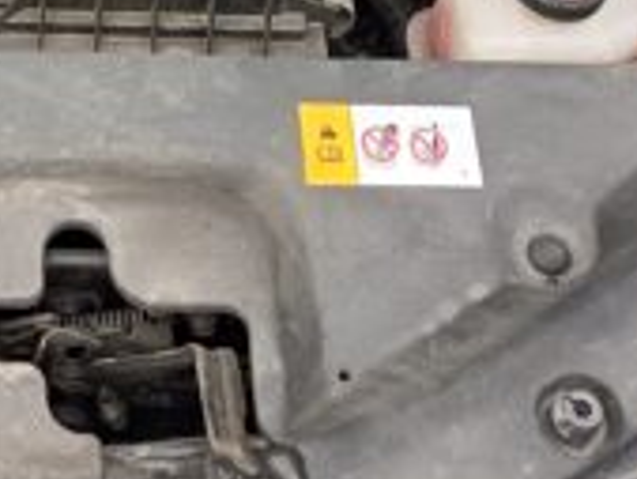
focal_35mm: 109
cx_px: -30
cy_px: -385
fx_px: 2007
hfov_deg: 17.5
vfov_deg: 12.4
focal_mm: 5.24
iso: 89
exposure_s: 1/100
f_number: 1.7
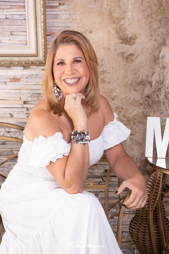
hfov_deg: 17.5
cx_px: 84
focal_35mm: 78
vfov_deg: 26.0
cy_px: 127
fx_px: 549
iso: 100
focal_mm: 52
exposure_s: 1/160
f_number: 6.3
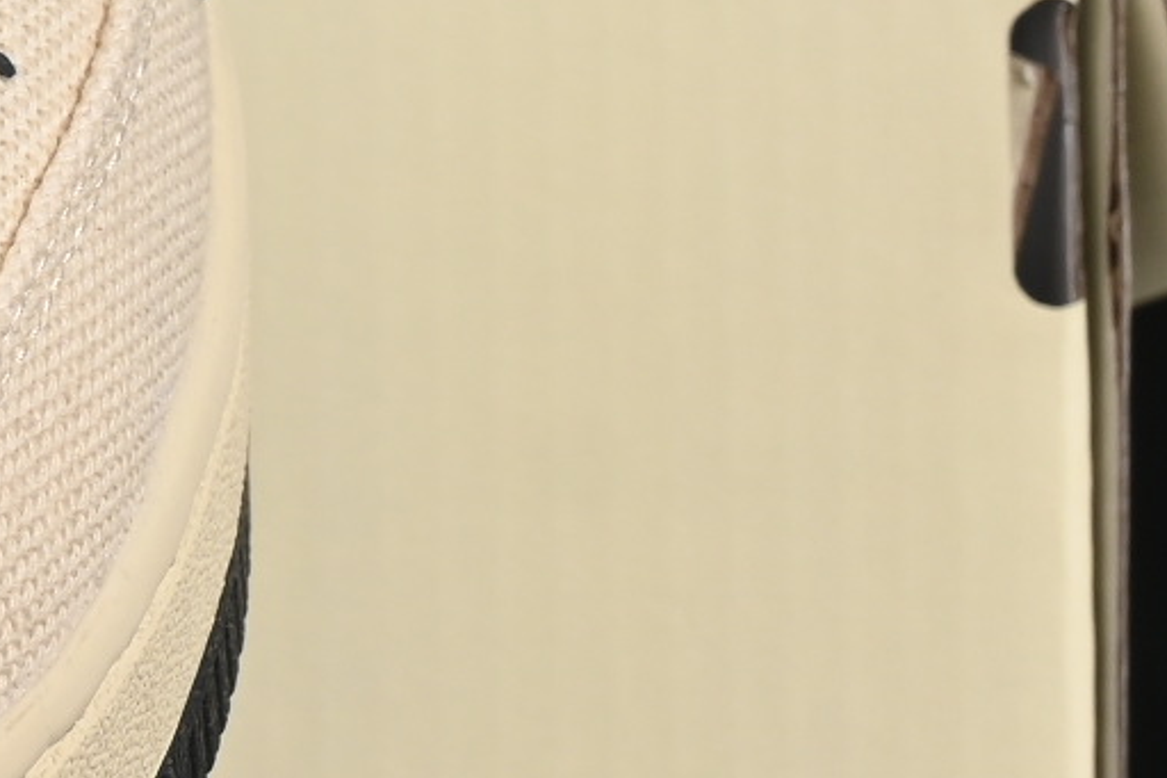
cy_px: -153
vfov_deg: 3.4
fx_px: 13221
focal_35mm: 408
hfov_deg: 5.0
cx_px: -1247
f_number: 8
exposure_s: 1/60
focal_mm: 50
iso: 160
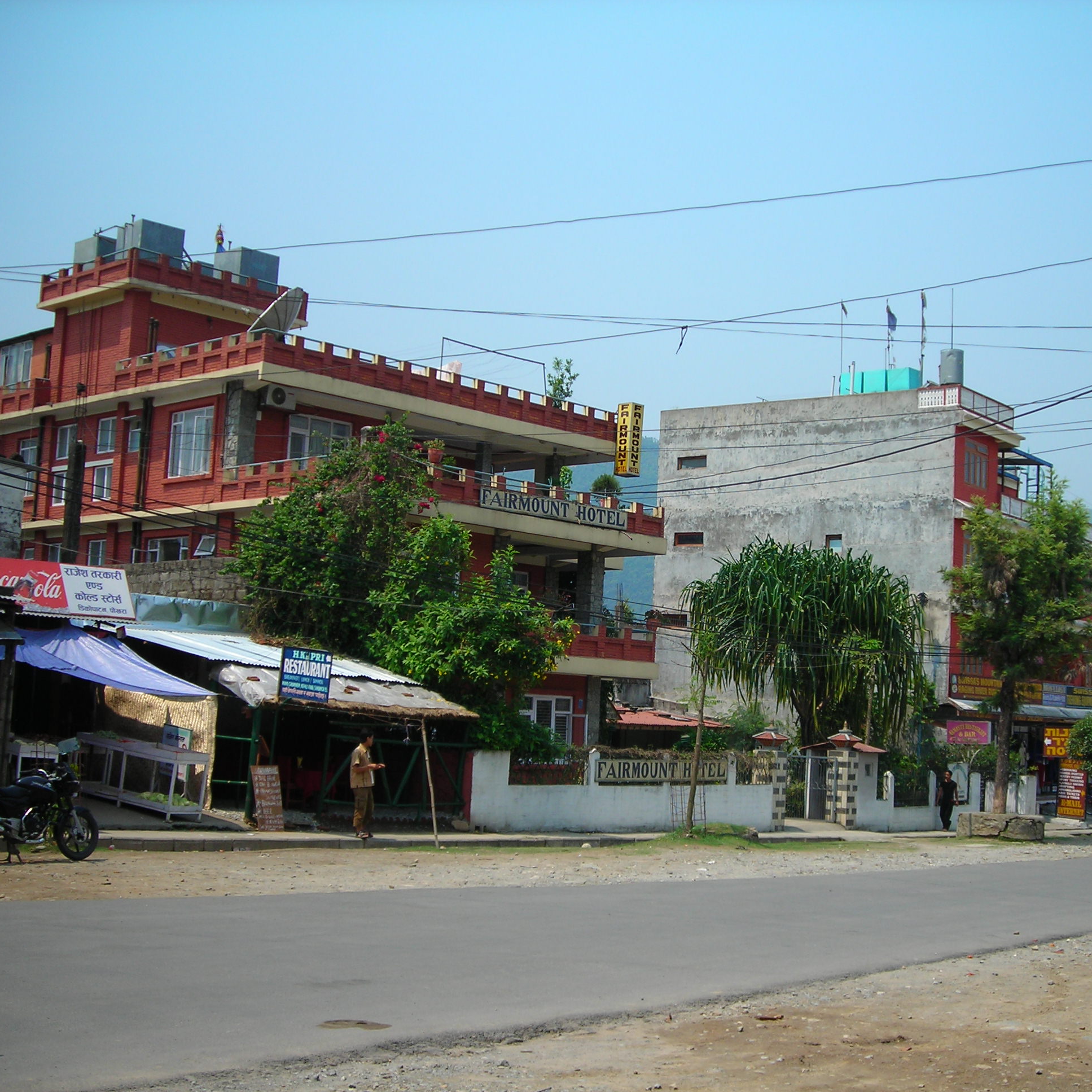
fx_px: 1606
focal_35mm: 45
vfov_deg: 37.6
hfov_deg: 37.4
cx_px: 646
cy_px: 547
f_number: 6.4
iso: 50
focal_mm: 6.3
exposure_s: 1/162
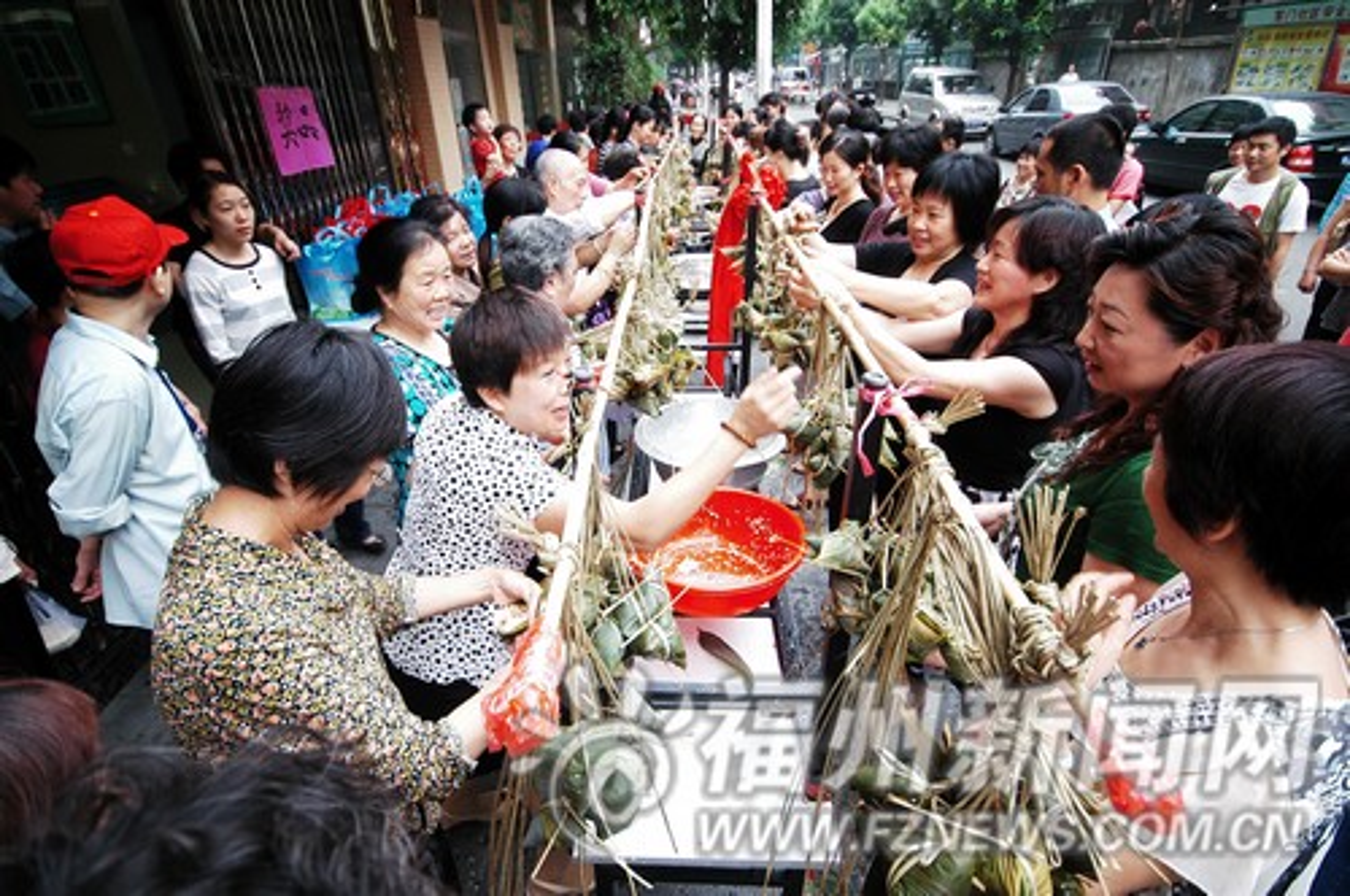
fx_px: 730
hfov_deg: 85.5
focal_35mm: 20
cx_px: 675
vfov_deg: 63.1
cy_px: 448
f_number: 5
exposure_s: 1/100
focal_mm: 13
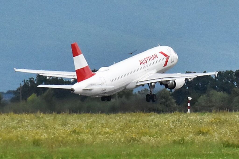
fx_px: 2191
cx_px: 120
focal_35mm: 330
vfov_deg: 4.2
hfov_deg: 6.2
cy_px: 80
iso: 1600
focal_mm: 220
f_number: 8
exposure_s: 1/4000
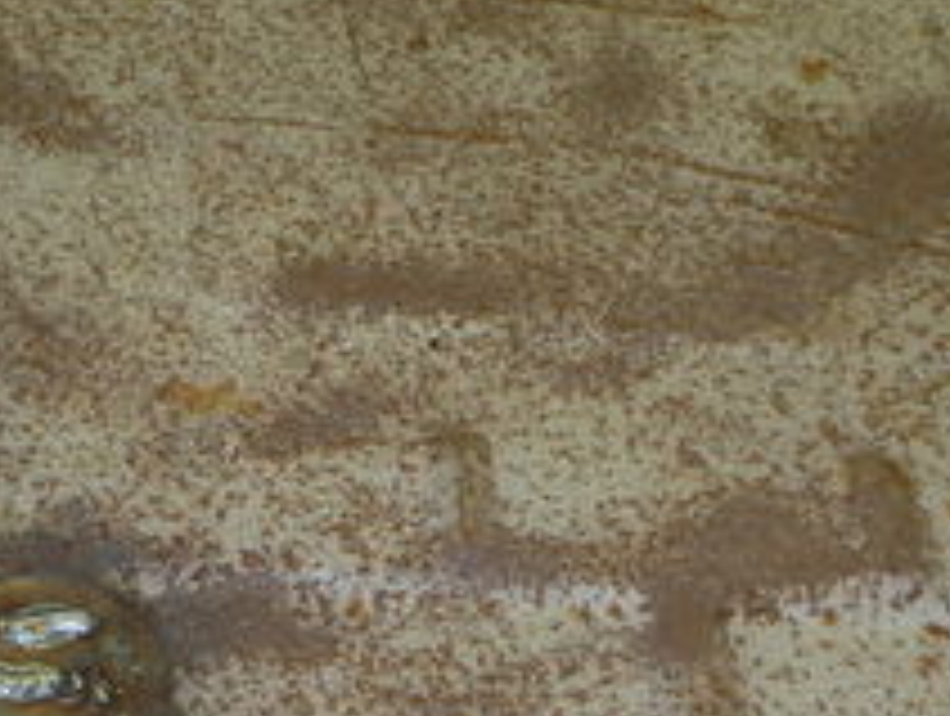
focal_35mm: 109
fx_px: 2997
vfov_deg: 13.0
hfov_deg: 17.5
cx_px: -27
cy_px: 1022
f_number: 2.8
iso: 100
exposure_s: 1/30
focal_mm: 6
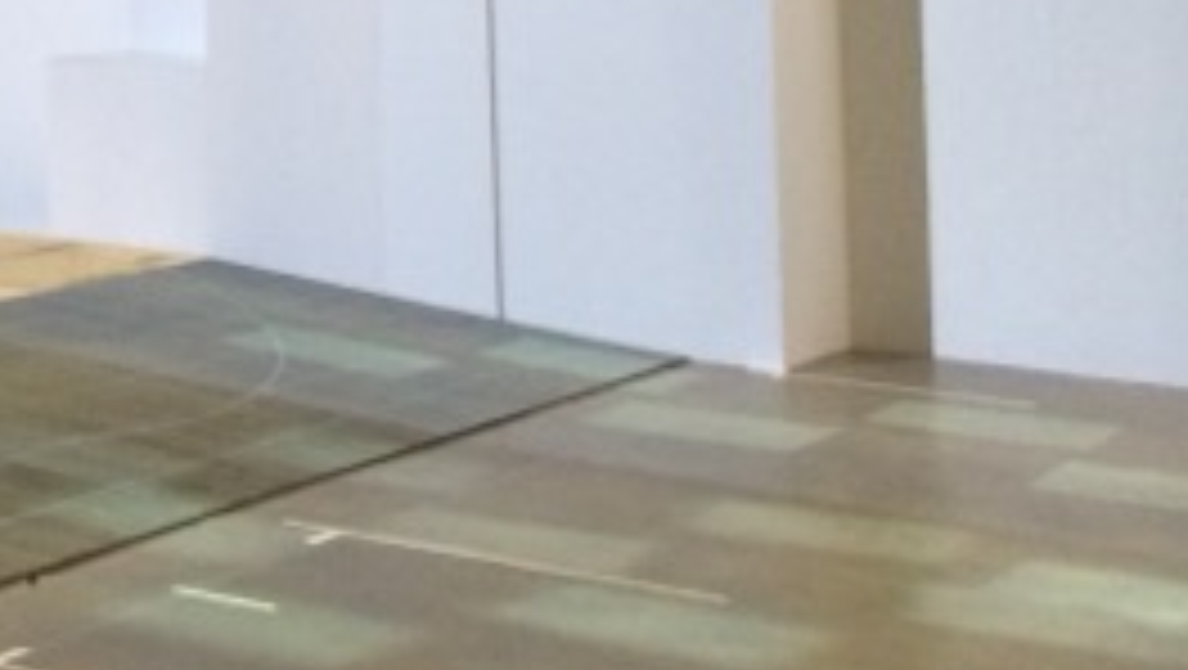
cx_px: -585
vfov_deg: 11.6
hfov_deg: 19.0
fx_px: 3121
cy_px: -436
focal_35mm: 99
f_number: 2.2
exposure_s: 1/30
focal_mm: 4.12
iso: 160
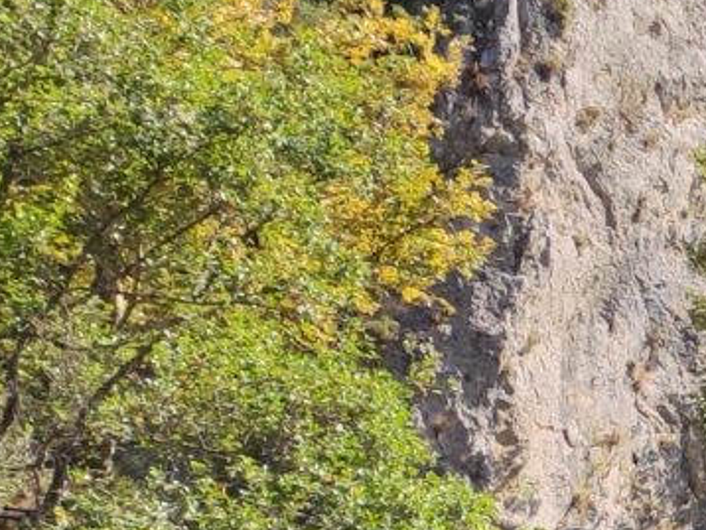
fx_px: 2735
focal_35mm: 134
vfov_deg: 10.7
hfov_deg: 12.3
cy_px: 790
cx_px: 1570
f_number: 1.79
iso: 112
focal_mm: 4.74
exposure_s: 1/1953
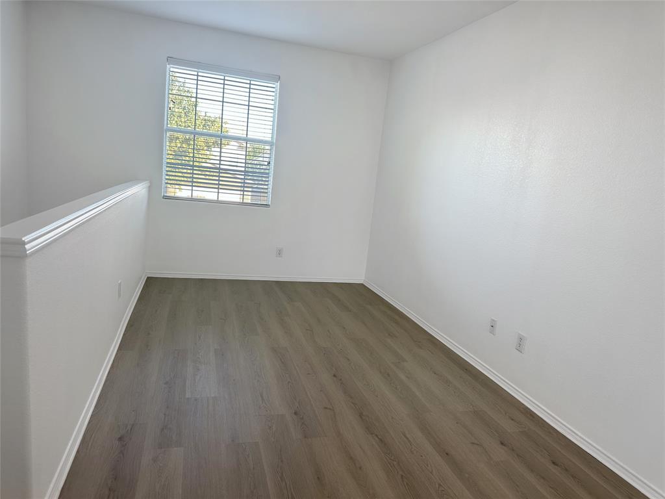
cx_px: 332
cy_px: 250
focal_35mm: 24
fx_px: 461
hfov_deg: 71.6
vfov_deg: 56.8
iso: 125
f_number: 1.78
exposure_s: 1/126
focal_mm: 6.86
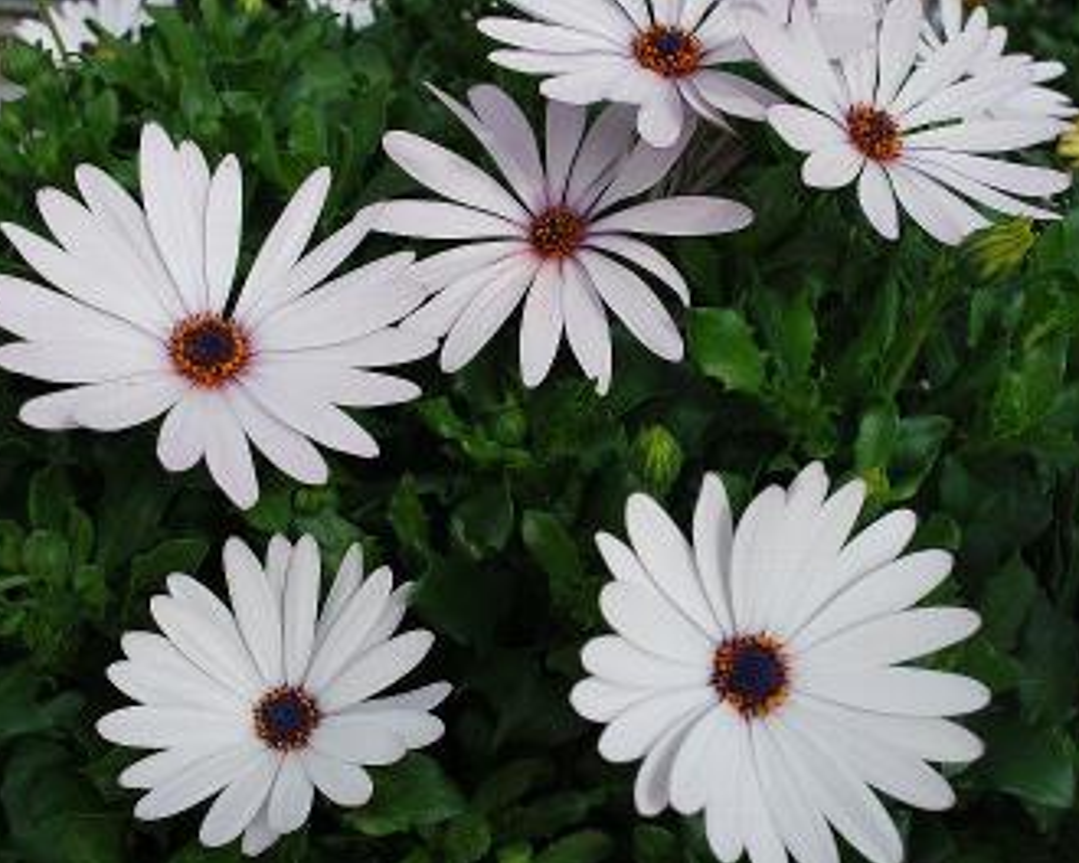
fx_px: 1309
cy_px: 435
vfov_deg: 36.5
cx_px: 523
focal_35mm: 41
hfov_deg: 44.8
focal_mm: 24
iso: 100
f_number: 8
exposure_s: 1/125
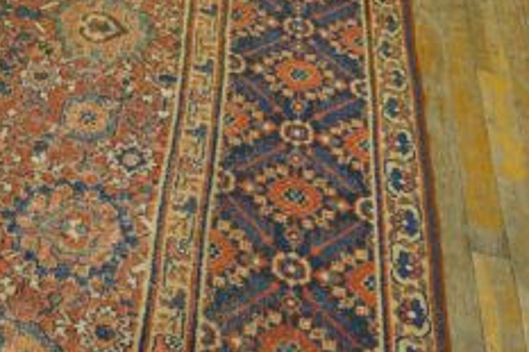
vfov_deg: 18.5
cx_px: -129
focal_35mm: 73
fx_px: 1076
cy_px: 260
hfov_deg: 24.6
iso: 800
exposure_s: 1/60
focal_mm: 19
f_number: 4
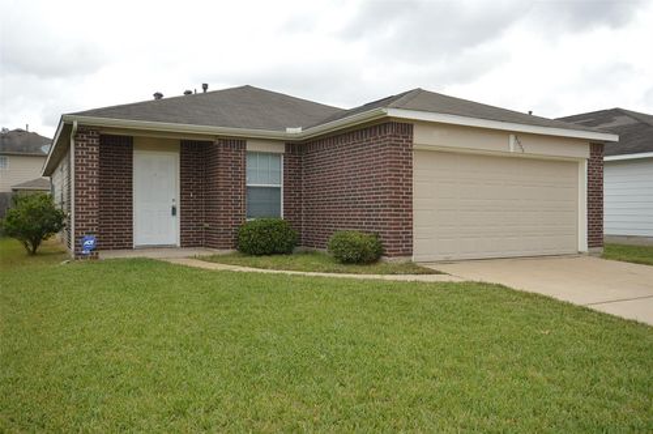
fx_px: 543
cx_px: 326
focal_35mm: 30
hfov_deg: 62.0
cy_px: 217
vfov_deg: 43.5
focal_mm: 20
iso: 400
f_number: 11
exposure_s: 1/160
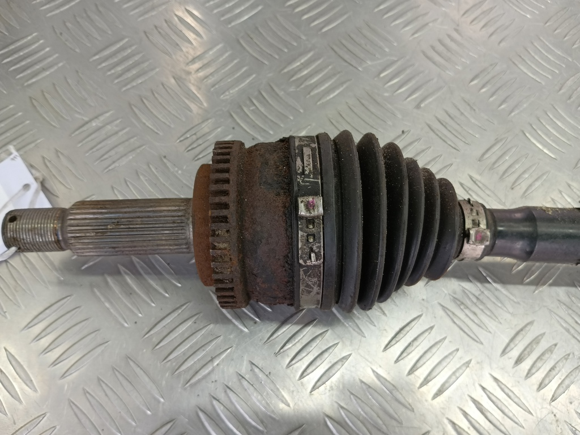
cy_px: 218
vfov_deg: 51.4
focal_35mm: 27
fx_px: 452
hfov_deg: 65.3
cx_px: 290
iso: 129
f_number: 1.6
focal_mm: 4.11
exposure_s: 1/50
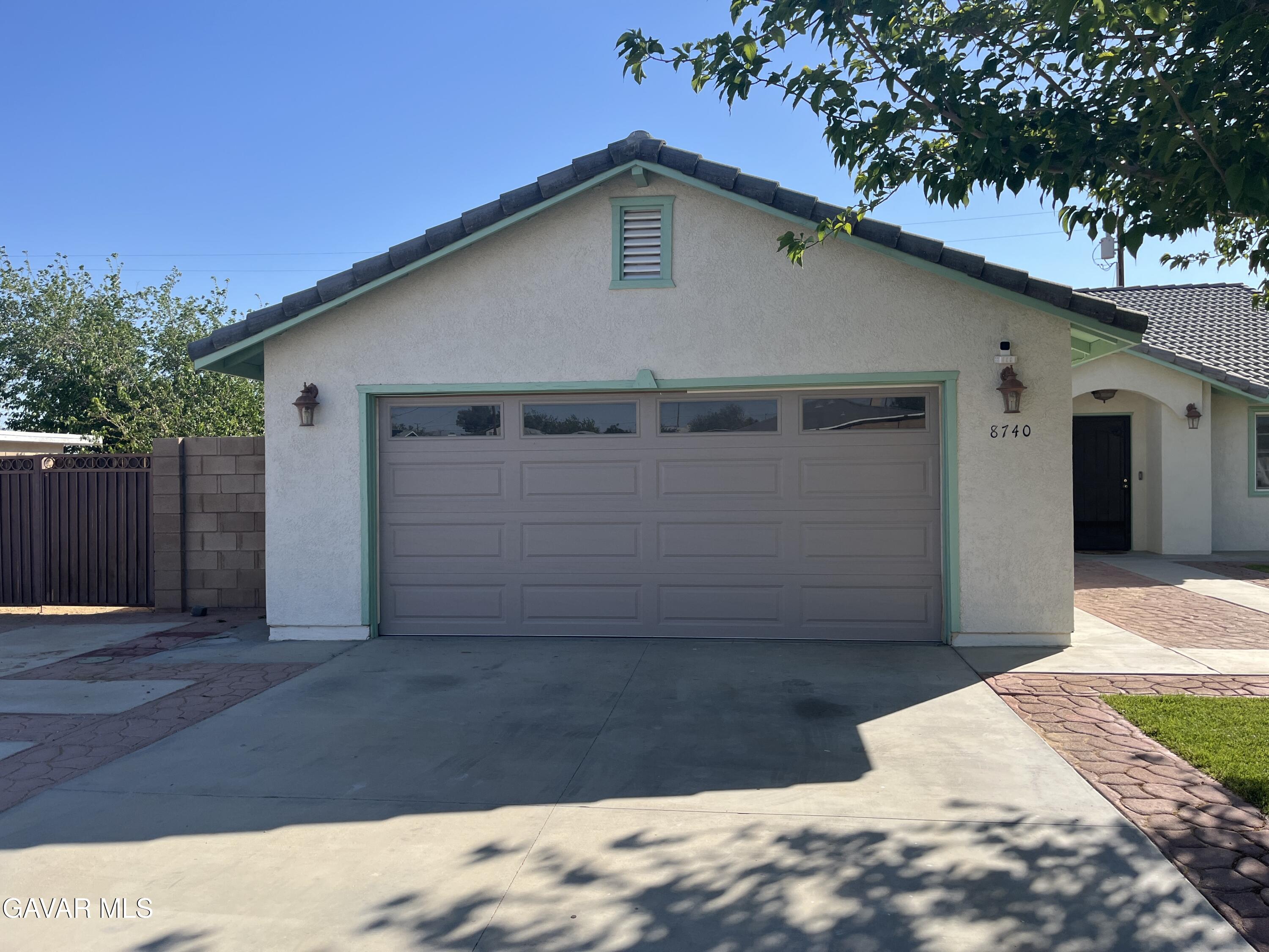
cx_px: 634
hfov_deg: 67.3
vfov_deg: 53.1
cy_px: 476
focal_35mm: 26
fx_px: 953
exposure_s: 1/2571
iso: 50
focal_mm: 5.1
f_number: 1.6
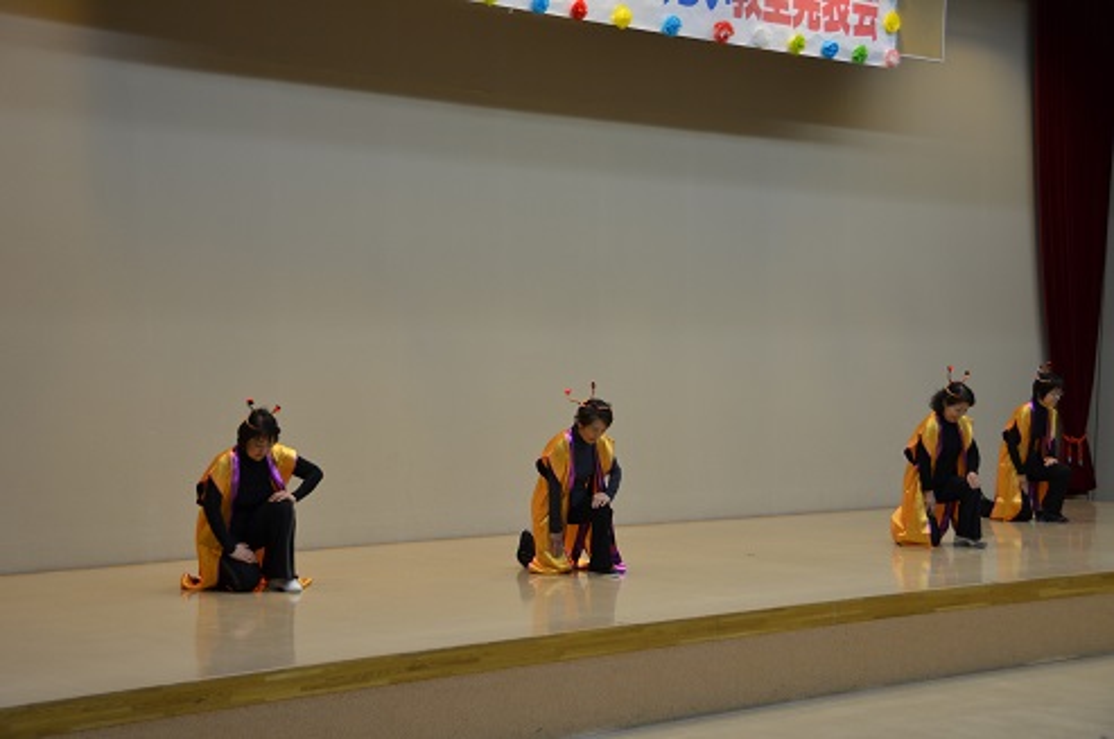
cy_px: 370
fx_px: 1761
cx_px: 557
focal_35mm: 57
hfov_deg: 35.1
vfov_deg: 23.7
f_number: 4.2
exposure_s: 1/60
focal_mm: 38
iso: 400
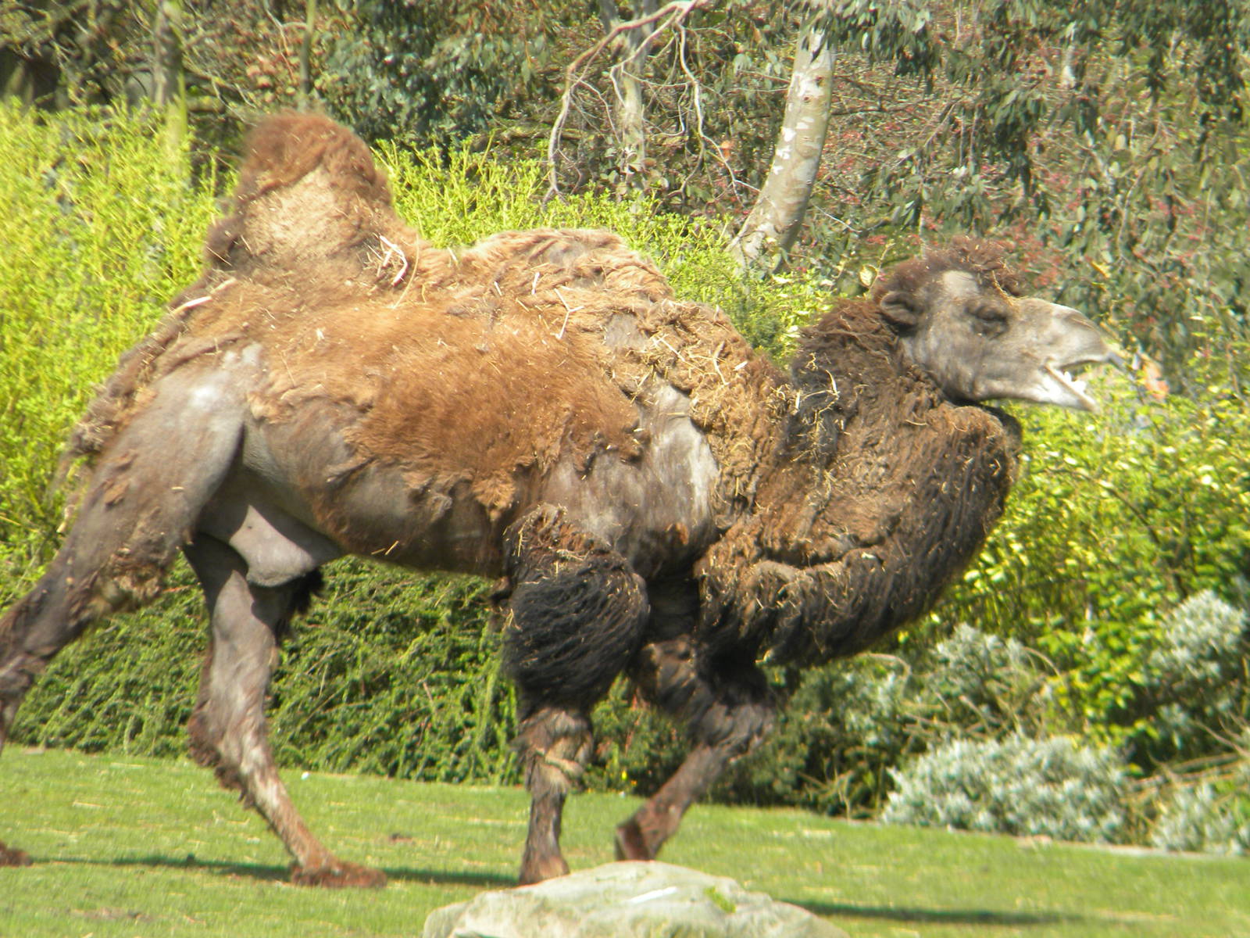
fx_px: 14950
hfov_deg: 4.8
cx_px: 625
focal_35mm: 414
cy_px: 469
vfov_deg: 3.6
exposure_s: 1/250
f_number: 5.4
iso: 115
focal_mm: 75
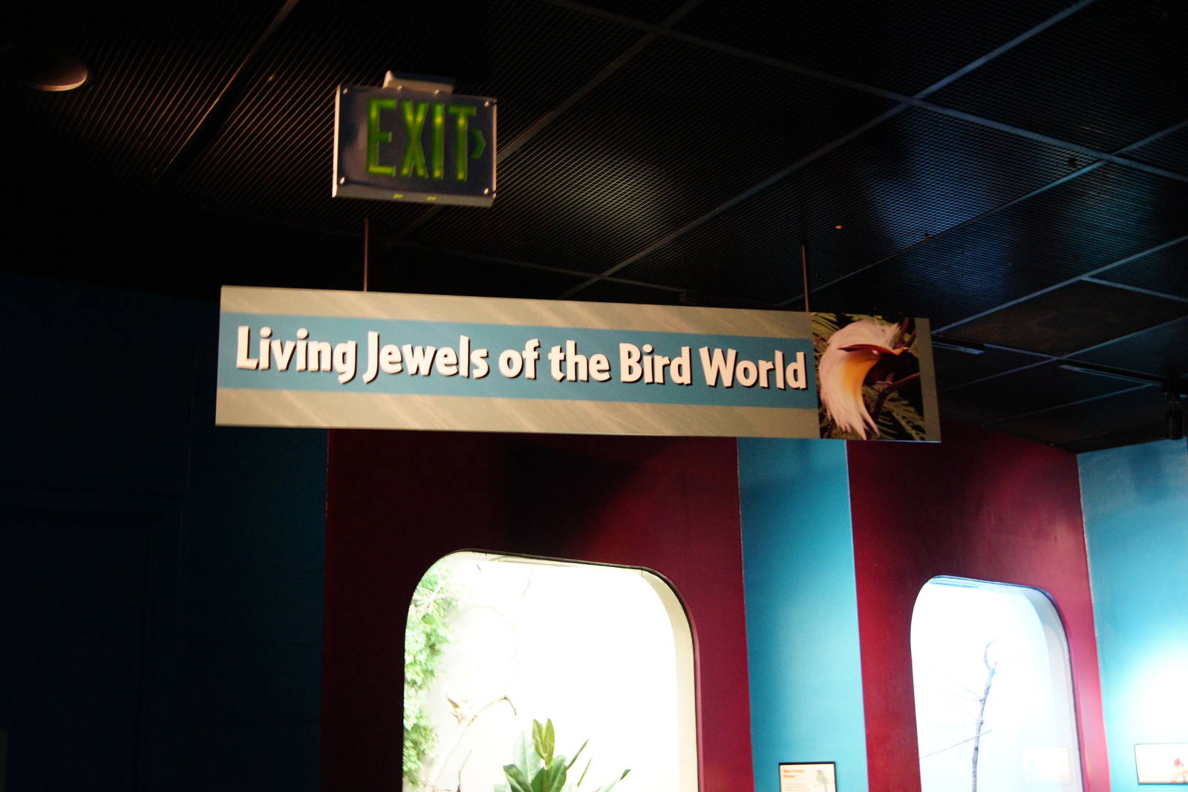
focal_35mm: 39
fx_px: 1287
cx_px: 594
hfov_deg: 49.5
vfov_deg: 34.2
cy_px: 396
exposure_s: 1/13
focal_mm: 26
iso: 1600
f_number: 4.5
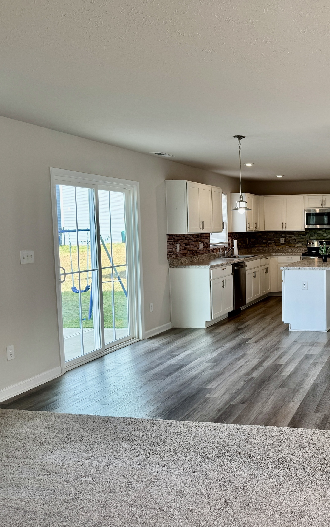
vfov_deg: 56.7
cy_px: 264
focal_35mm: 34
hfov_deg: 34.6
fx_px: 489
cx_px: 314
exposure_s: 1/120
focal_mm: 6.76
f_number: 1.78
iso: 64
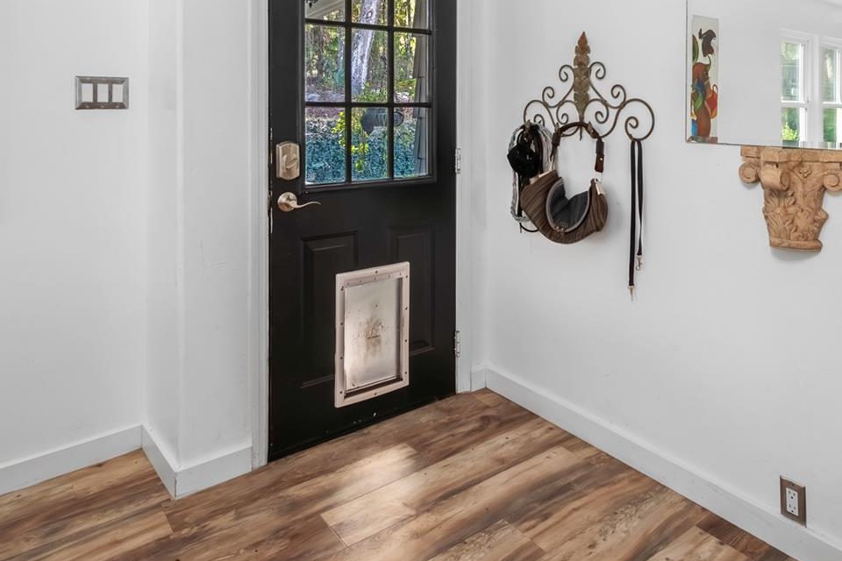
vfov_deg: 48.4
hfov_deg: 71.1
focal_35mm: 25
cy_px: 111
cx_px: 484
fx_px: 585
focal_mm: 10
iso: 250
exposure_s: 1/1.67
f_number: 9
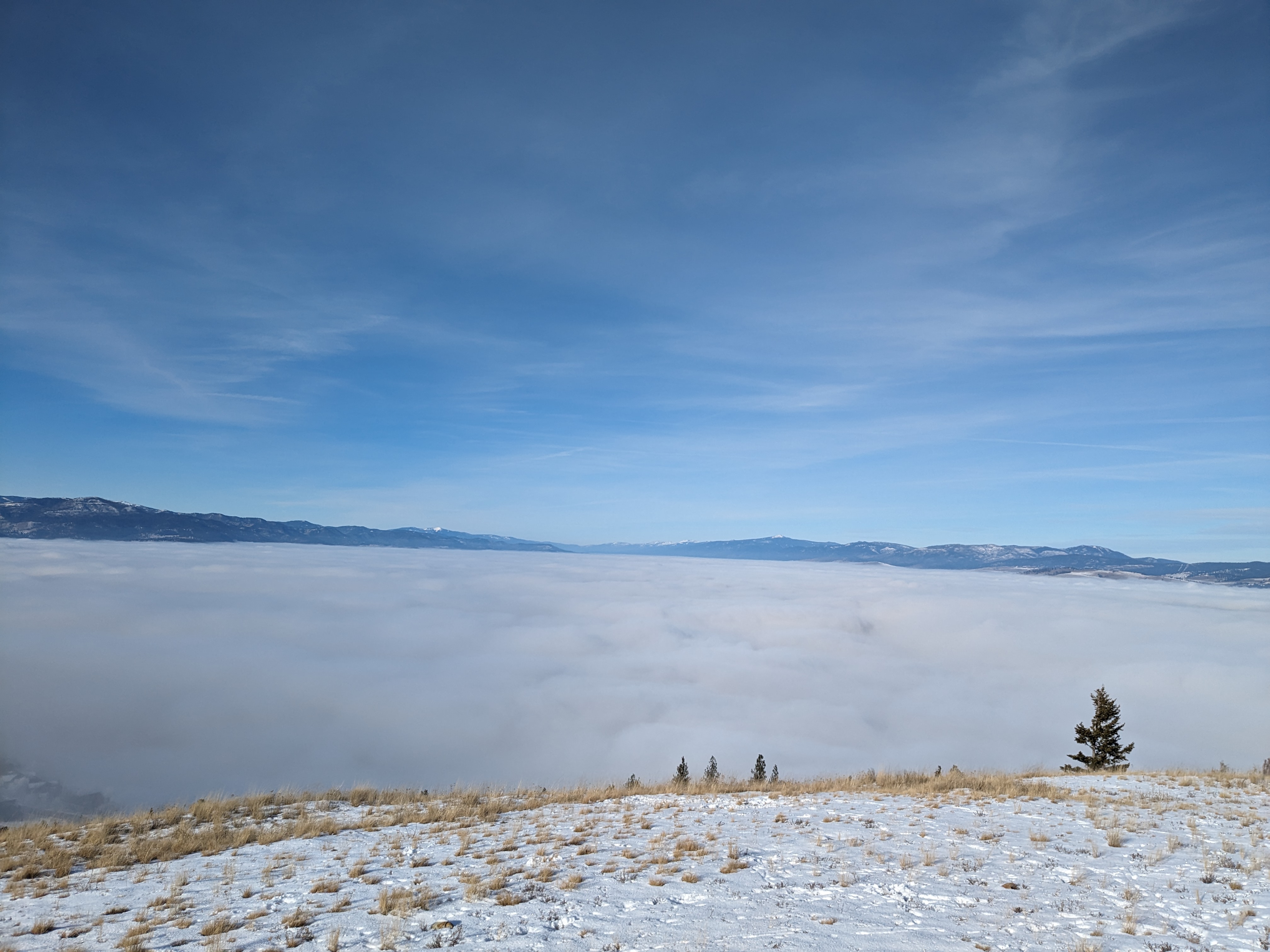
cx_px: 635
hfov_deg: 65.3
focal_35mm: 27
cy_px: 476
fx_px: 991
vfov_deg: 51.4
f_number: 1.73
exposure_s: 1/4673
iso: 60
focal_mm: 4.38
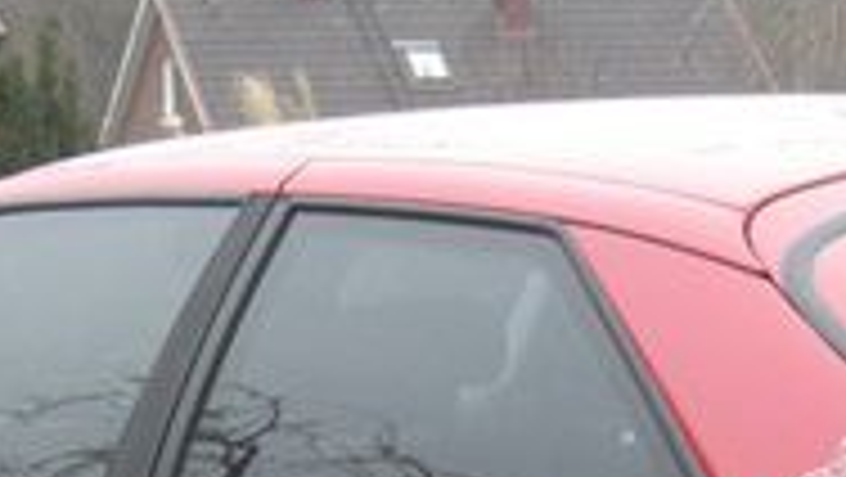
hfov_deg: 15.2
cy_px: 832
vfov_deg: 8.3
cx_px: 346
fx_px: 3165
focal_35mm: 141
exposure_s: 1/500
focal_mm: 7.9
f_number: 2.8
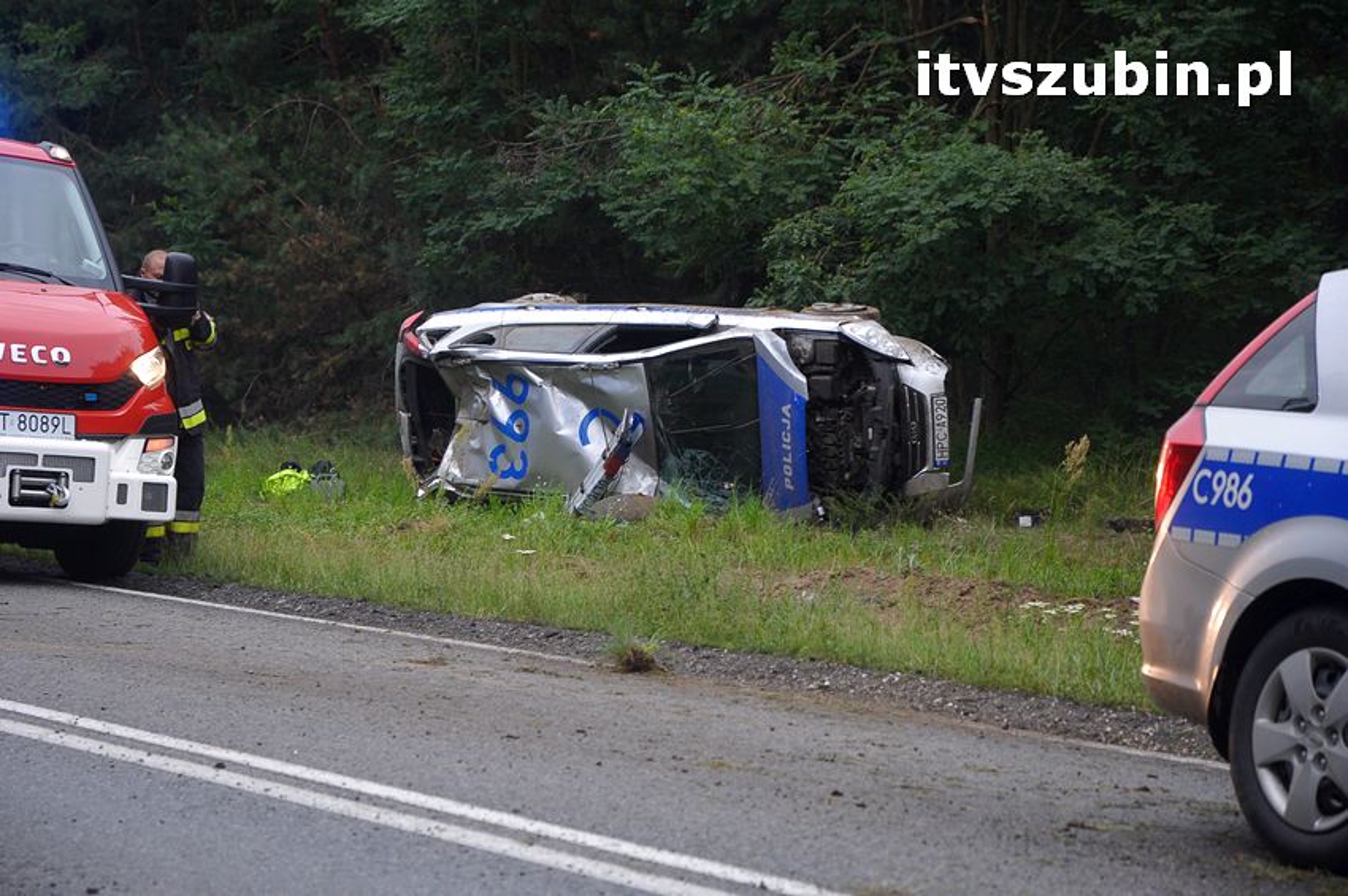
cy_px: 448
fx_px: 3928
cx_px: 674
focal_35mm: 105
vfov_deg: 13.0
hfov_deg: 19.5
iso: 640
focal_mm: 70
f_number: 4.5
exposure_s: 1/80
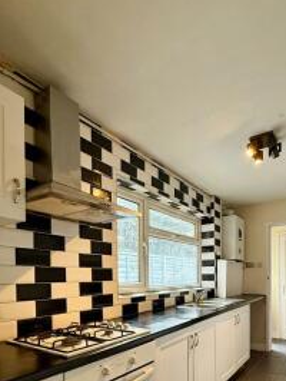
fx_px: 253
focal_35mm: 23
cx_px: 187
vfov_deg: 69.3
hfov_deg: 57.8
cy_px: 283
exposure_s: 1/50
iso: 200
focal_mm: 2.22
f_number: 2.2
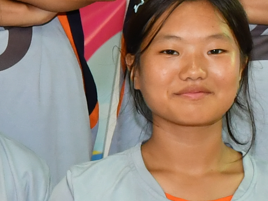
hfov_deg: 6.8
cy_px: 145
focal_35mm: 282
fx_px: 2184
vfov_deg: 5.3
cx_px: -236
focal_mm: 27
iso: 800
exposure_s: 1/60
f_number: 6.3
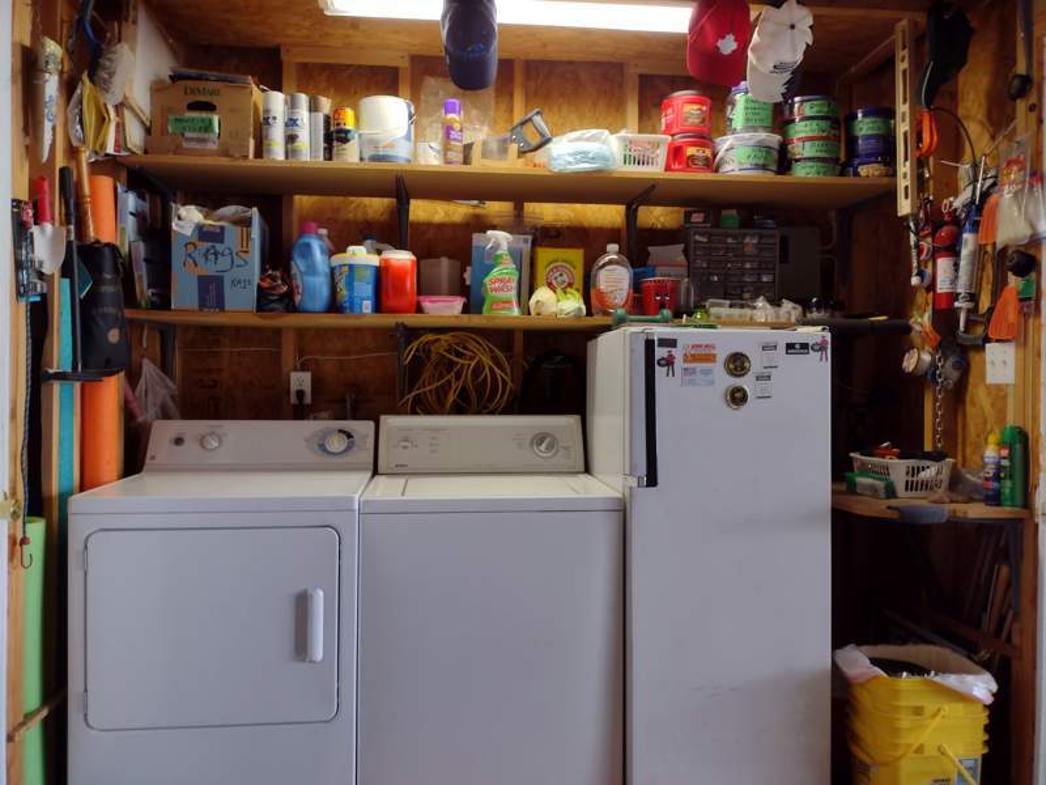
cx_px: 523
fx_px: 816
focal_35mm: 27
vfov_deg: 51.4
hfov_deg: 65.3
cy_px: 392
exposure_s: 1/60
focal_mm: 4.71
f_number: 1.7
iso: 108
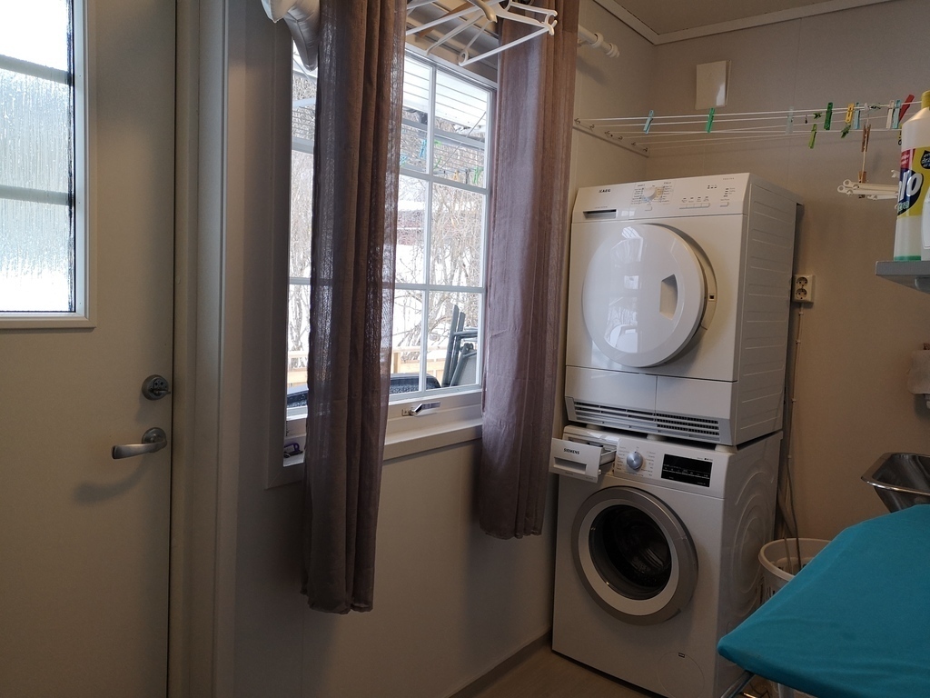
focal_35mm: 27
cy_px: 349
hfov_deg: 65.3
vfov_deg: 51.4
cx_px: 465
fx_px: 725
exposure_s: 1/100
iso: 50
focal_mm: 3.95
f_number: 1.8
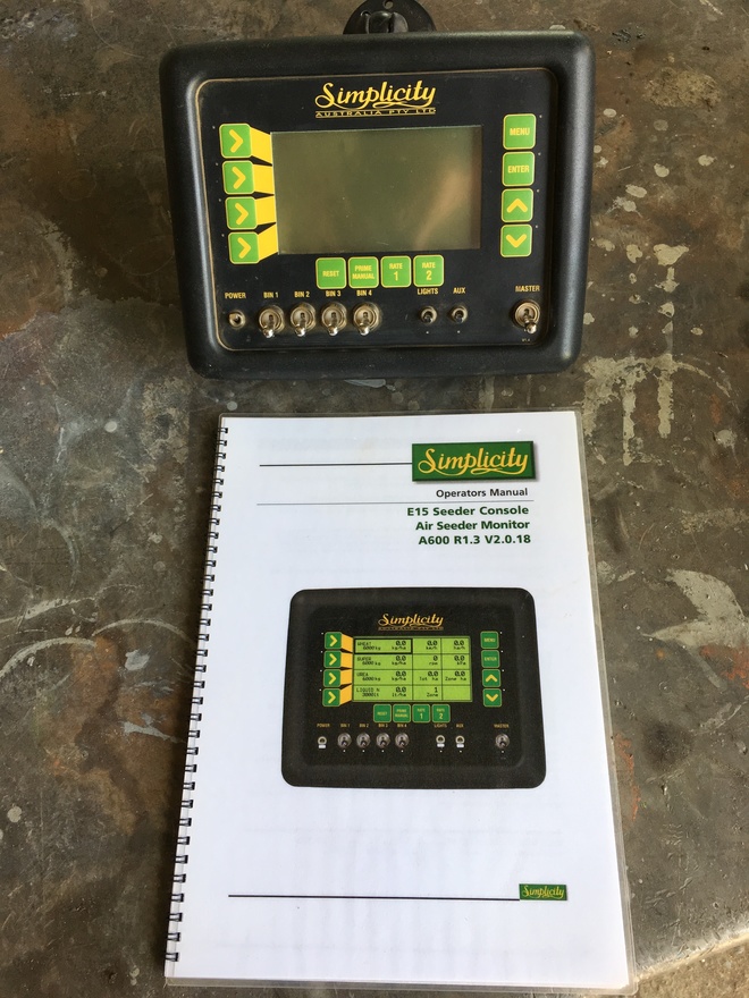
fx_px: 837
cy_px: 499
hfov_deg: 48.2
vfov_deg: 61.7
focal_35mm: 29
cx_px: 374
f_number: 2.2
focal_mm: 4.15
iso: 40
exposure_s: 1/100
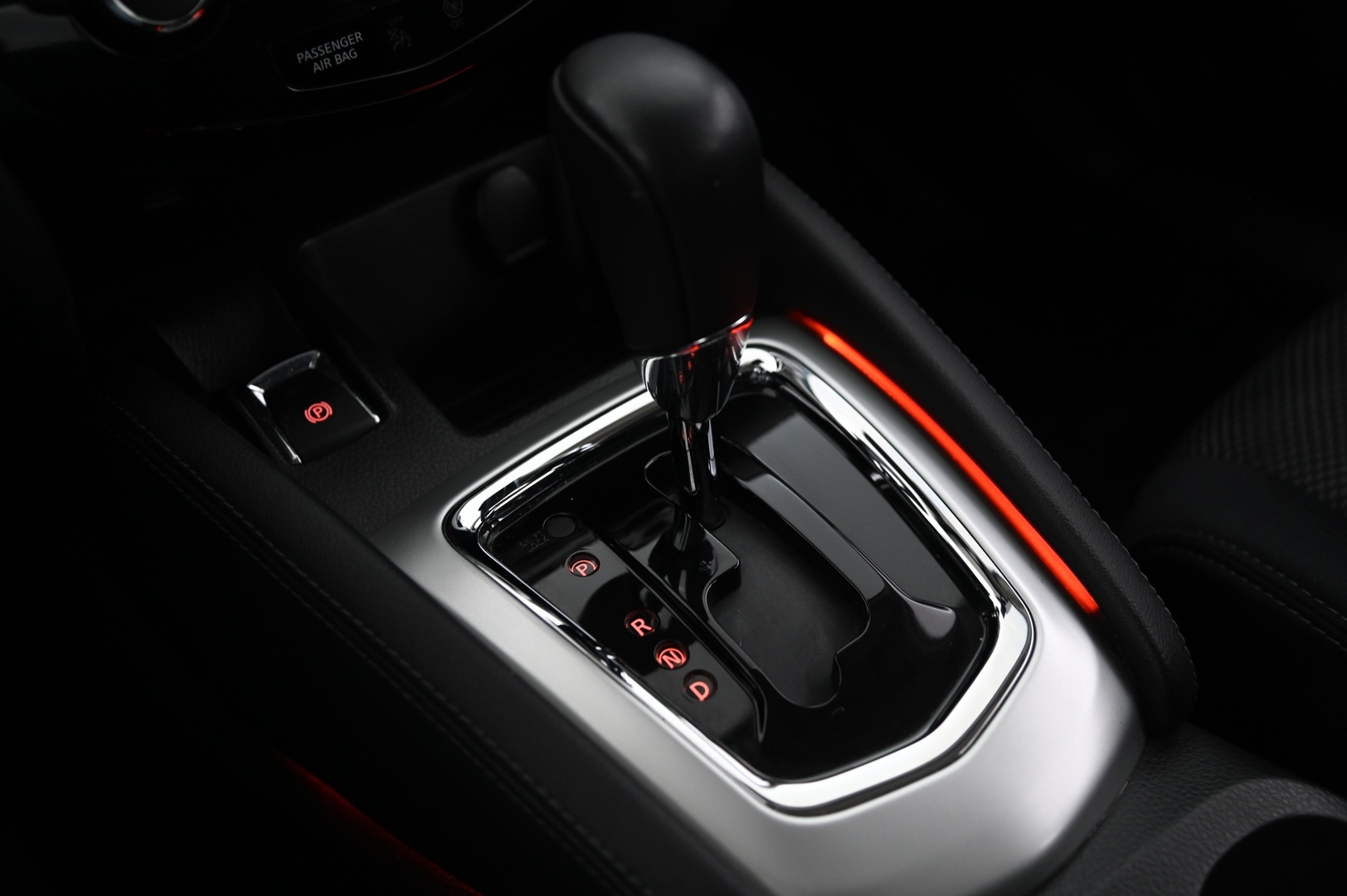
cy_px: 448
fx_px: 1720
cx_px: 674
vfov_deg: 29.2
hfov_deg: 42.8
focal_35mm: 46
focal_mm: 46
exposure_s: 1/25
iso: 2000
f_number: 4
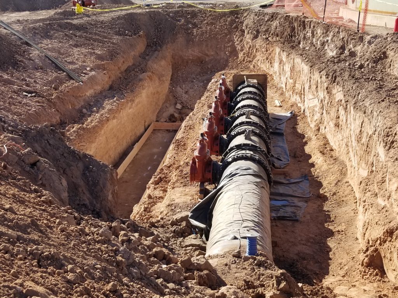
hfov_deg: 67.3
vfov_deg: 53.1
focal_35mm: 26
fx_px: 299
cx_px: 199
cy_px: 149
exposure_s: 1/1318
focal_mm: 4.25
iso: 50
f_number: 1.7
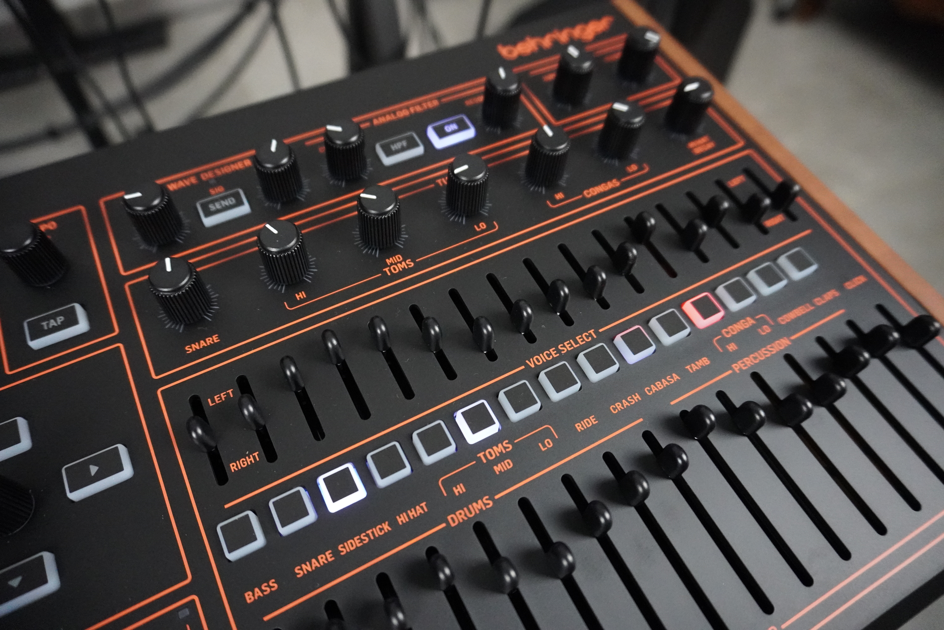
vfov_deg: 53.1
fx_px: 629
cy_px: 315
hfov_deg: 73.7
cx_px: 472
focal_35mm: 24
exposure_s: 1/125
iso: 6400
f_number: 3.5
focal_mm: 16
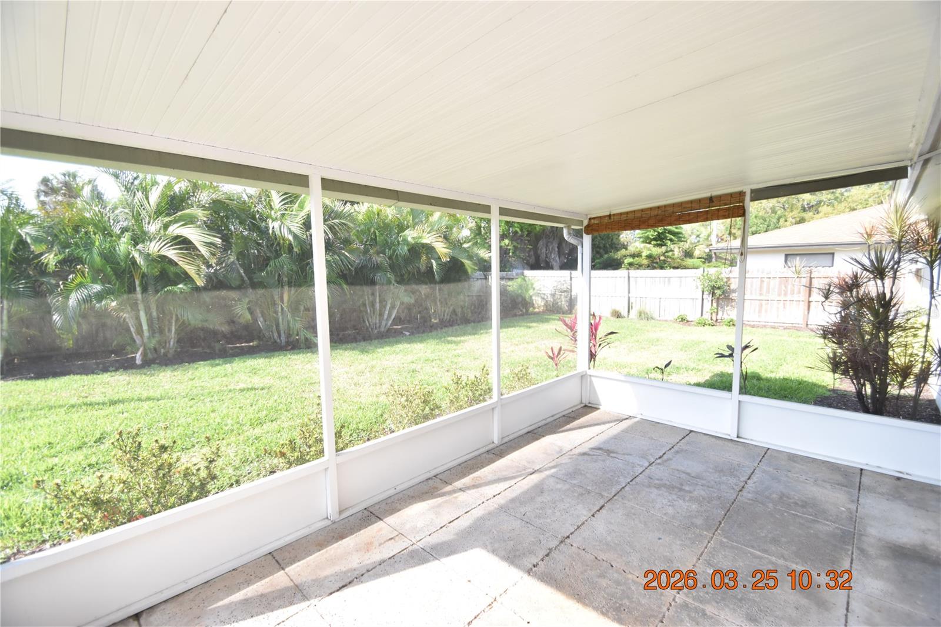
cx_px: 470
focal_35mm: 15
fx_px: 392
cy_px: 314
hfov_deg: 100.4
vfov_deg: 77.3
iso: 800
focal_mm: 10
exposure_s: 1/750
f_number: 3.5
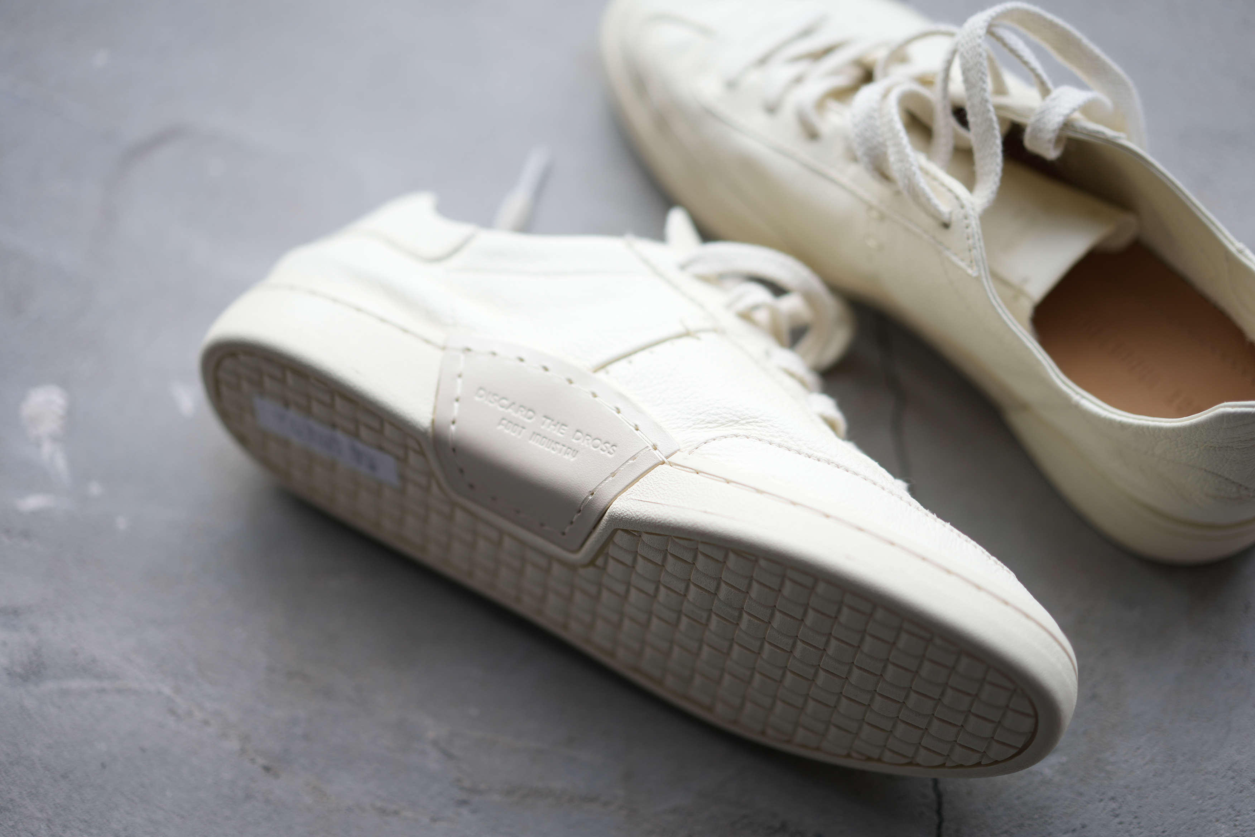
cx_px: 628
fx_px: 1917
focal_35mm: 55
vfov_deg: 24.6
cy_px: 418
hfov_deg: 36.2
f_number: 1.8
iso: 100
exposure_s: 1/90
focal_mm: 55
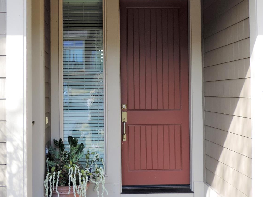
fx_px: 403
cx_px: 105
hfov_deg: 36.1
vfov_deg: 27.5
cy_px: 84
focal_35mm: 53
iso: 80
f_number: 3.3
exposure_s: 1/125
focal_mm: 7.1
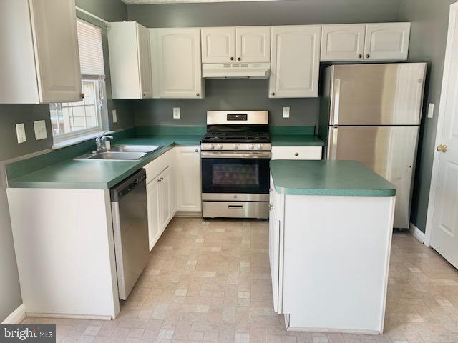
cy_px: 172
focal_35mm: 26
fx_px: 344
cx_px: 229
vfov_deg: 53.1
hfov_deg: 67.3
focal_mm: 4.25
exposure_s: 1/60
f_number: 1.8
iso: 50
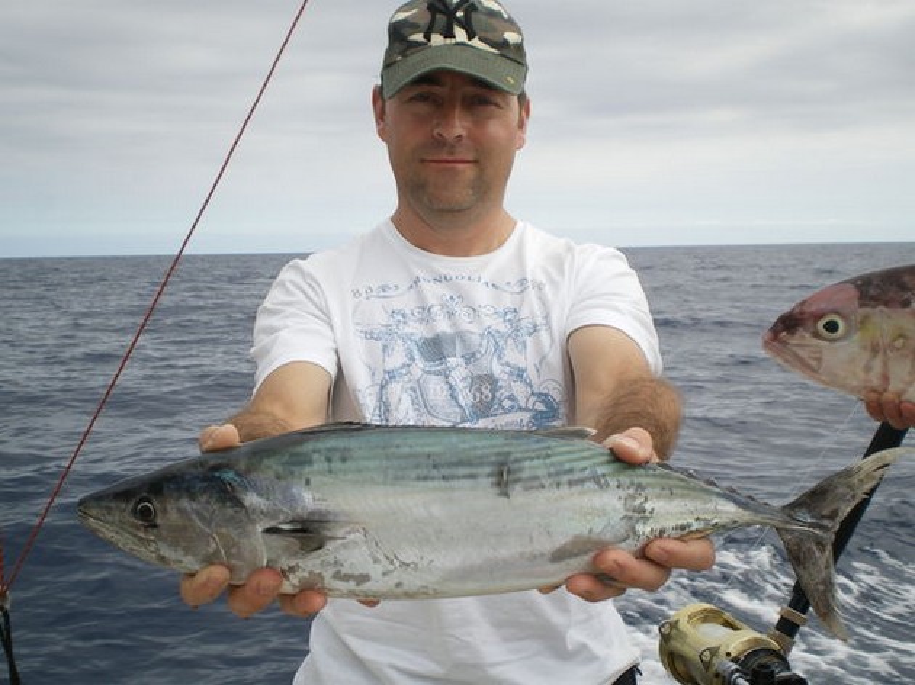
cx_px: 458
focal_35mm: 48
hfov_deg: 39.7
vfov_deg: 30.2
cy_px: 342
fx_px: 1268
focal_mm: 8.4
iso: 50
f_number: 5.2
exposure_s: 1/200
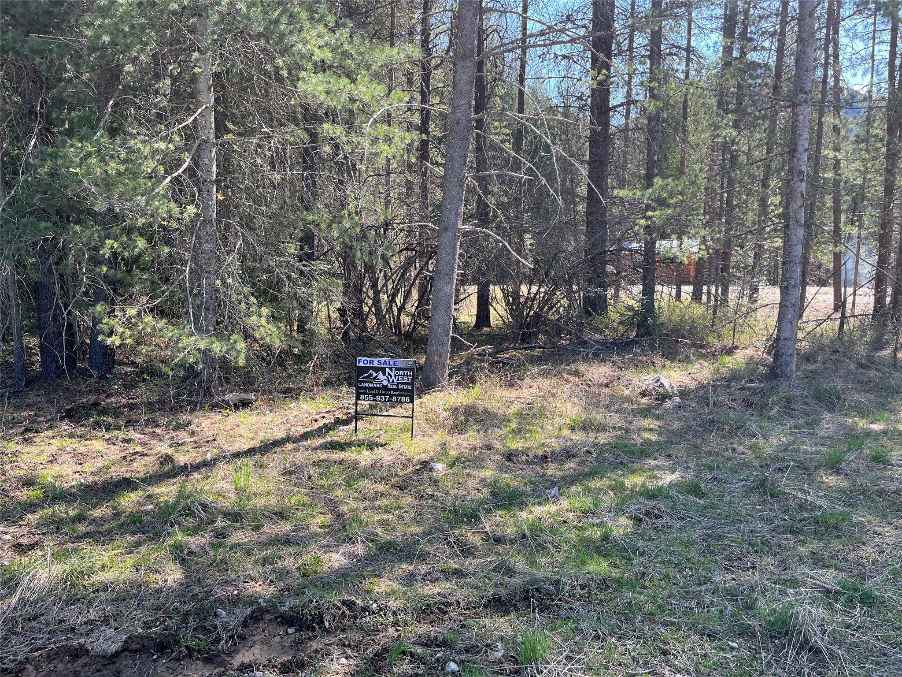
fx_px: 677
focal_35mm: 26
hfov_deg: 67.3
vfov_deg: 53.1
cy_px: 338
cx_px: 451
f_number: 1.6
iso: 50
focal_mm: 5.1
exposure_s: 1/539
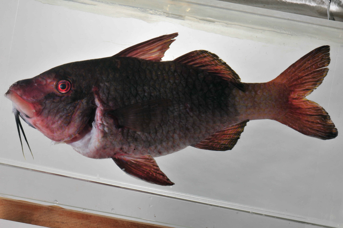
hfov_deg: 13.1
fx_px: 1499
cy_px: 114
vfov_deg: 8.7
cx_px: 172
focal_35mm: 158
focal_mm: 105
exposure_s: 1/60
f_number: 36
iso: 200
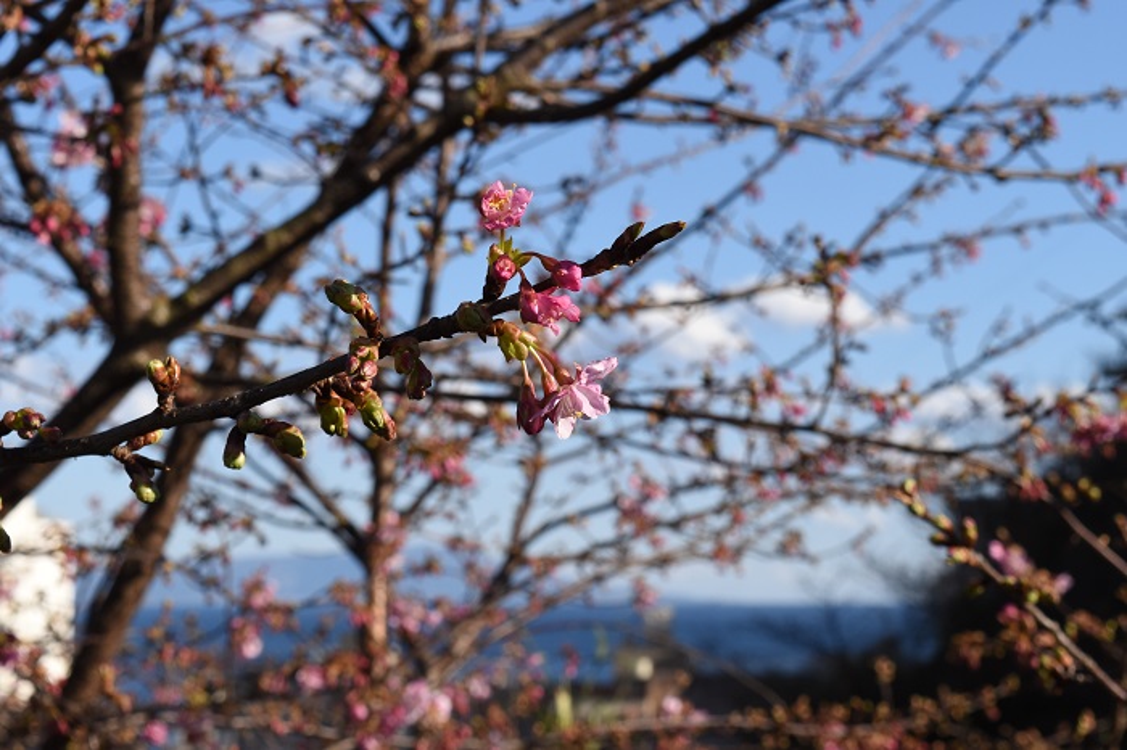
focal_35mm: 82
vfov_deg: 16.5
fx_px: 2581
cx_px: 564
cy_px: 375
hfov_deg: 24.6
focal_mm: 55
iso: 400
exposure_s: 1/640
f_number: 13
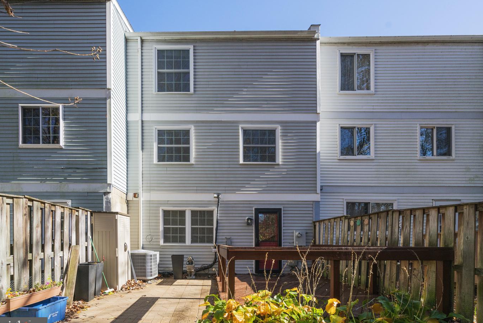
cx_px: 248
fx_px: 242
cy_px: 165
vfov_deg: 67.4
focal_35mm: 18
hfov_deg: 90.0
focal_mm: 17
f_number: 8
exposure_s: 1/1000
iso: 1250
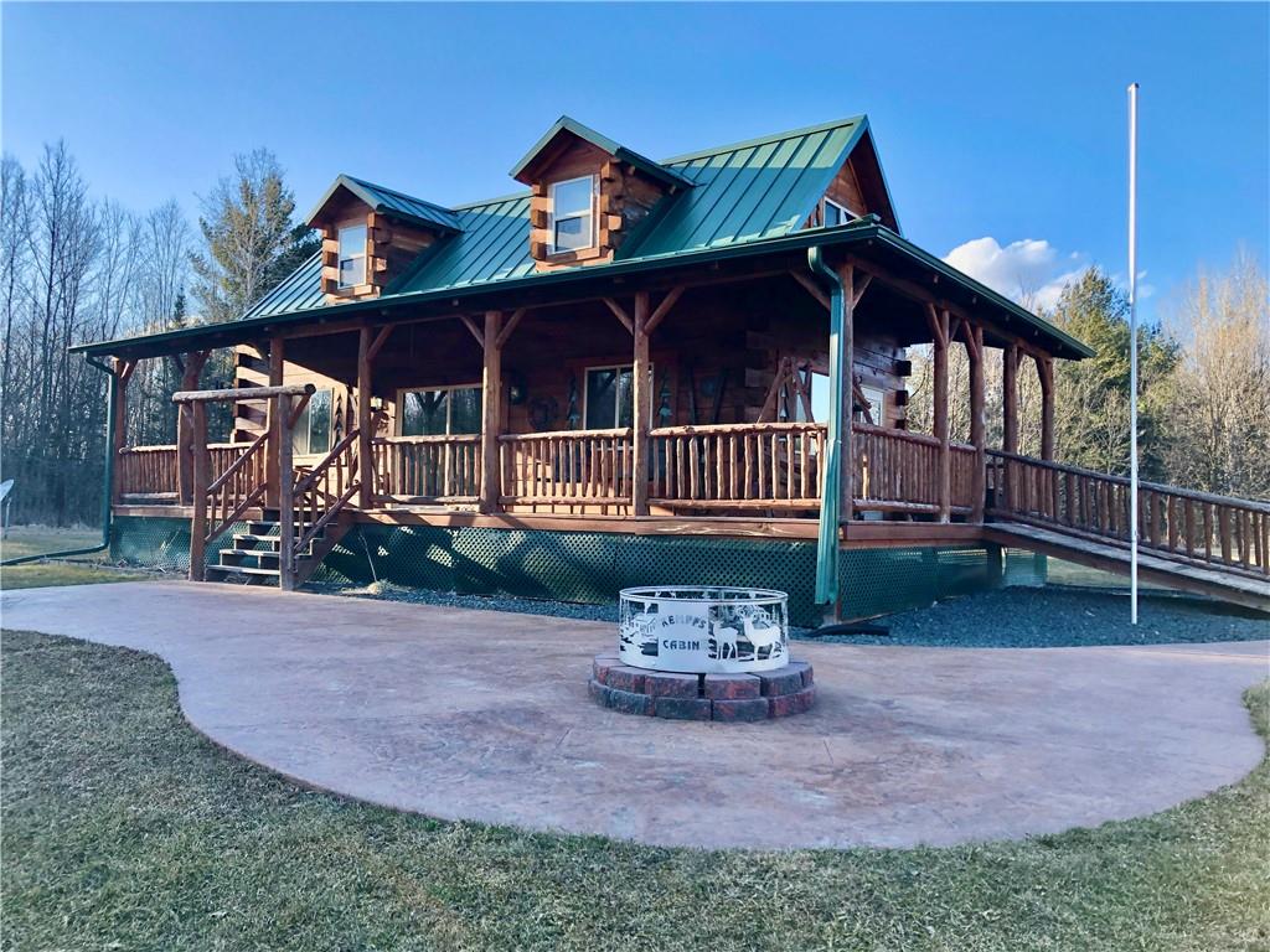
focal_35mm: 28
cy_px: 476
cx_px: 635
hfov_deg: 63.4
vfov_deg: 49.7
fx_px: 1027
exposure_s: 1/480
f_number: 1.8
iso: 20
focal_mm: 3.99
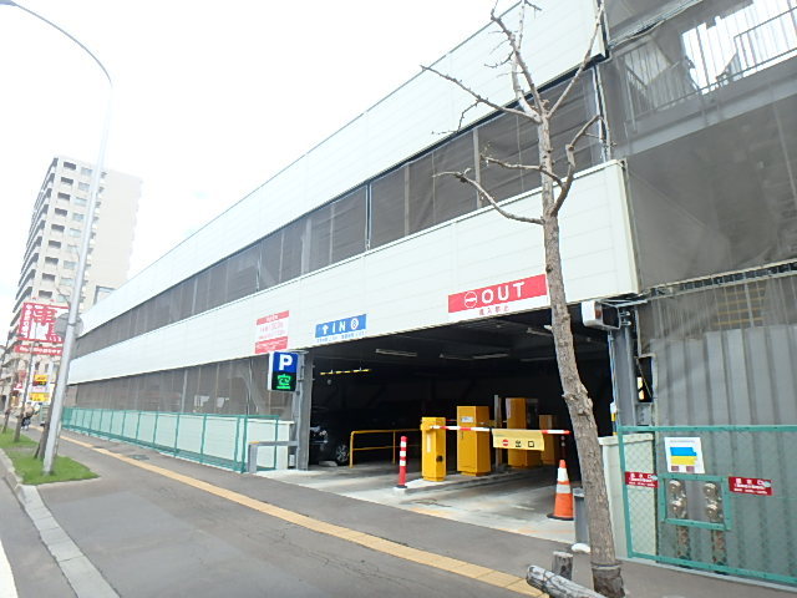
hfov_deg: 79.0
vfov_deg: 63.4
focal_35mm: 21
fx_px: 484
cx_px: 398
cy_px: 299
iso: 125
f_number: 3.5
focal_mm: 3.7
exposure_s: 1/500
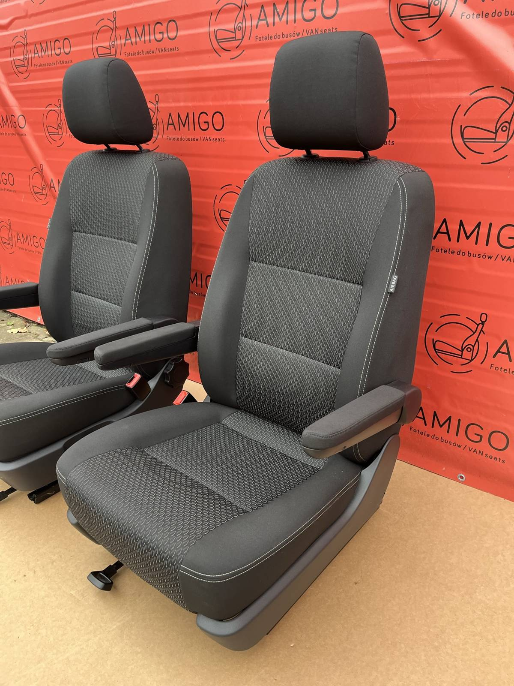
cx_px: 257
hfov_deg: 53.1
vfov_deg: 67.3
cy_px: 343
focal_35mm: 26
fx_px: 515
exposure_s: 1/106
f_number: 1.6
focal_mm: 5.1
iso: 125
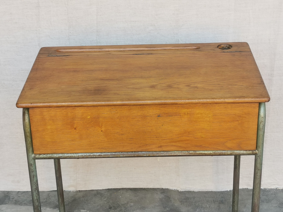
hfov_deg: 25.7
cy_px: 106
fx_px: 621
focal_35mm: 76
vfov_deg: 19.4
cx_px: 142
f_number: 1.8
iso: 50
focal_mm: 5.58
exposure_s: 1/121
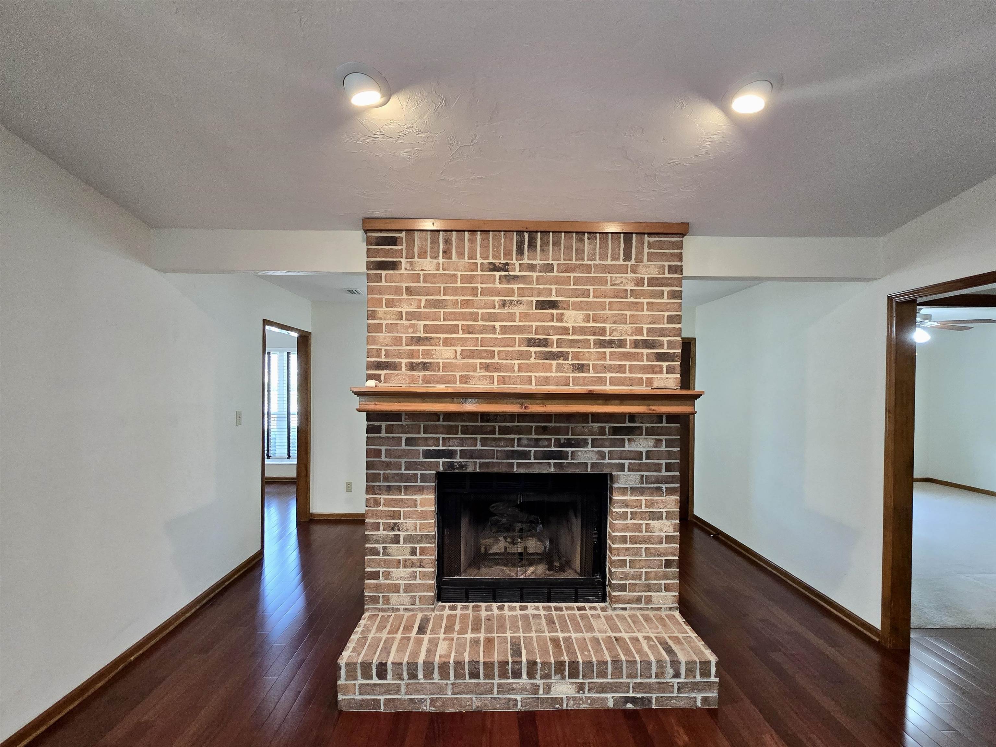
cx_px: 498
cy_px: 374
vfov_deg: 89.9
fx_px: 374
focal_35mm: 13
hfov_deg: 106.2
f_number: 2.2
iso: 400
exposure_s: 1/60
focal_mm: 2.2
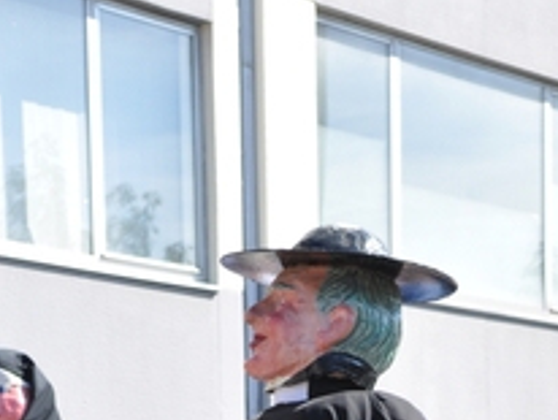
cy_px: 799
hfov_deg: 14.7
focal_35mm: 134
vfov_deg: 10.3
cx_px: 295
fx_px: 2163
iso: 400
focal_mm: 32
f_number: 4.5
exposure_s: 1/1250
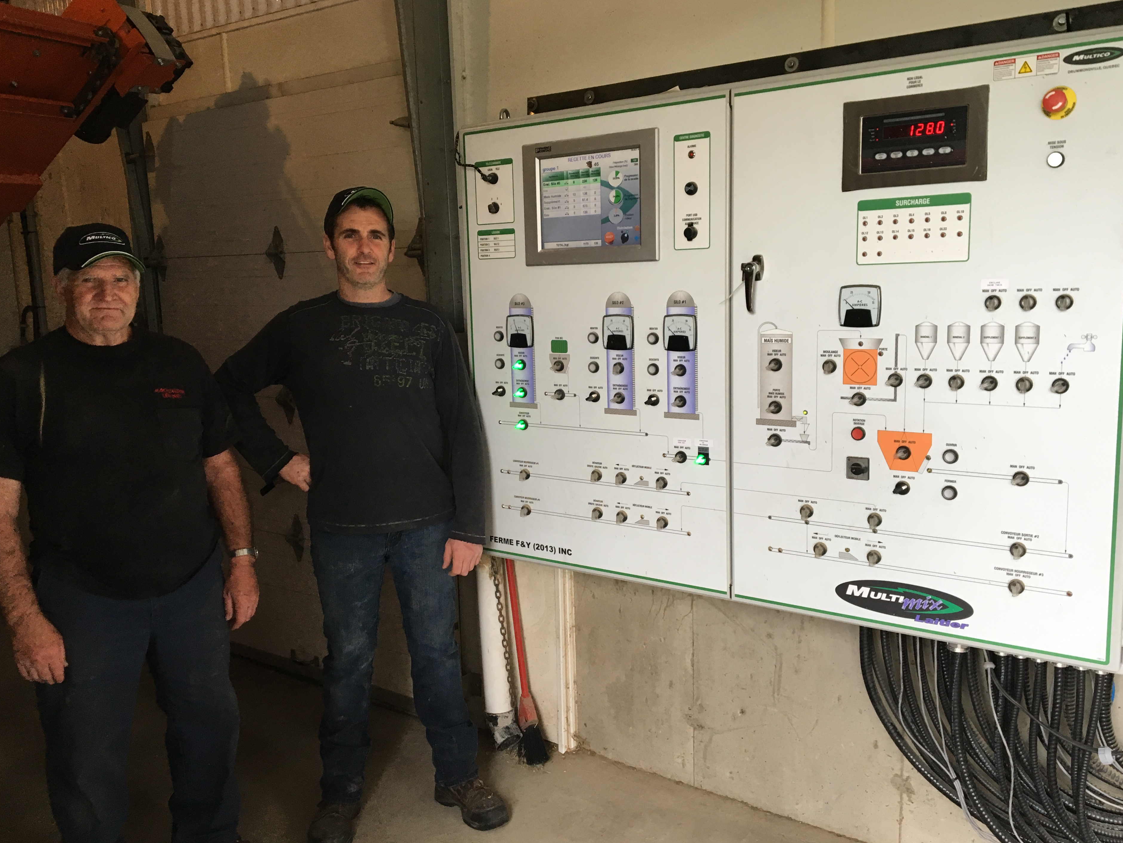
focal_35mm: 31
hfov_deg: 58.3
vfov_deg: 45.4
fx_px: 1006
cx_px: 553
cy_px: 429
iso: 32
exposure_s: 1/30
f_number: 2.2
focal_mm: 4.15
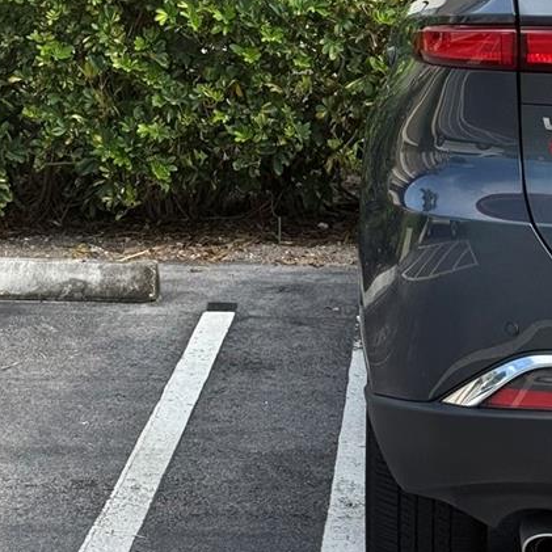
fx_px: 2183
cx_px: 180
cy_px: -125
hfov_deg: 14.4
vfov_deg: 14.0
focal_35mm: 121
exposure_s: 1/2667
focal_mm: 6.76
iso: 80
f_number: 1.78
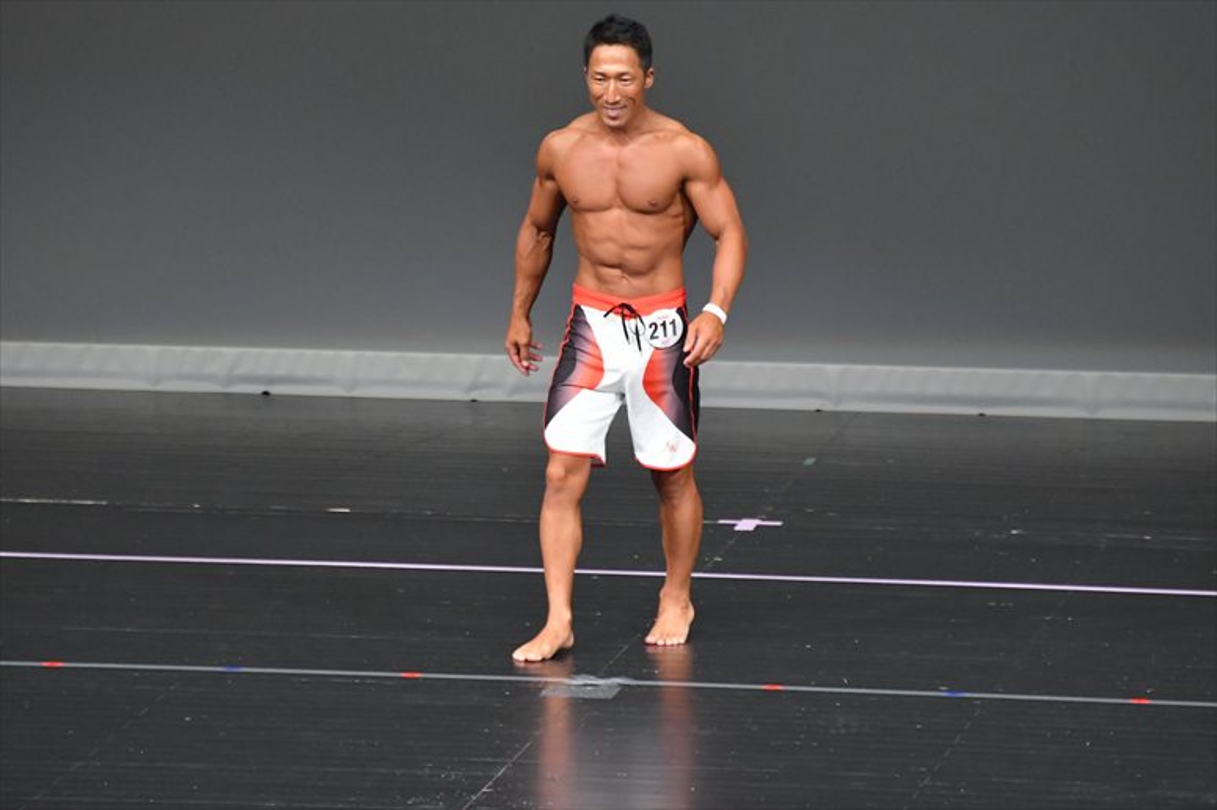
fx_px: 12671
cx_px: 608
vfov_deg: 3.7
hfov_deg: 5.5
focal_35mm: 375
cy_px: 405
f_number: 5.6
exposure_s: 1/400
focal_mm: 250
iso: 5000
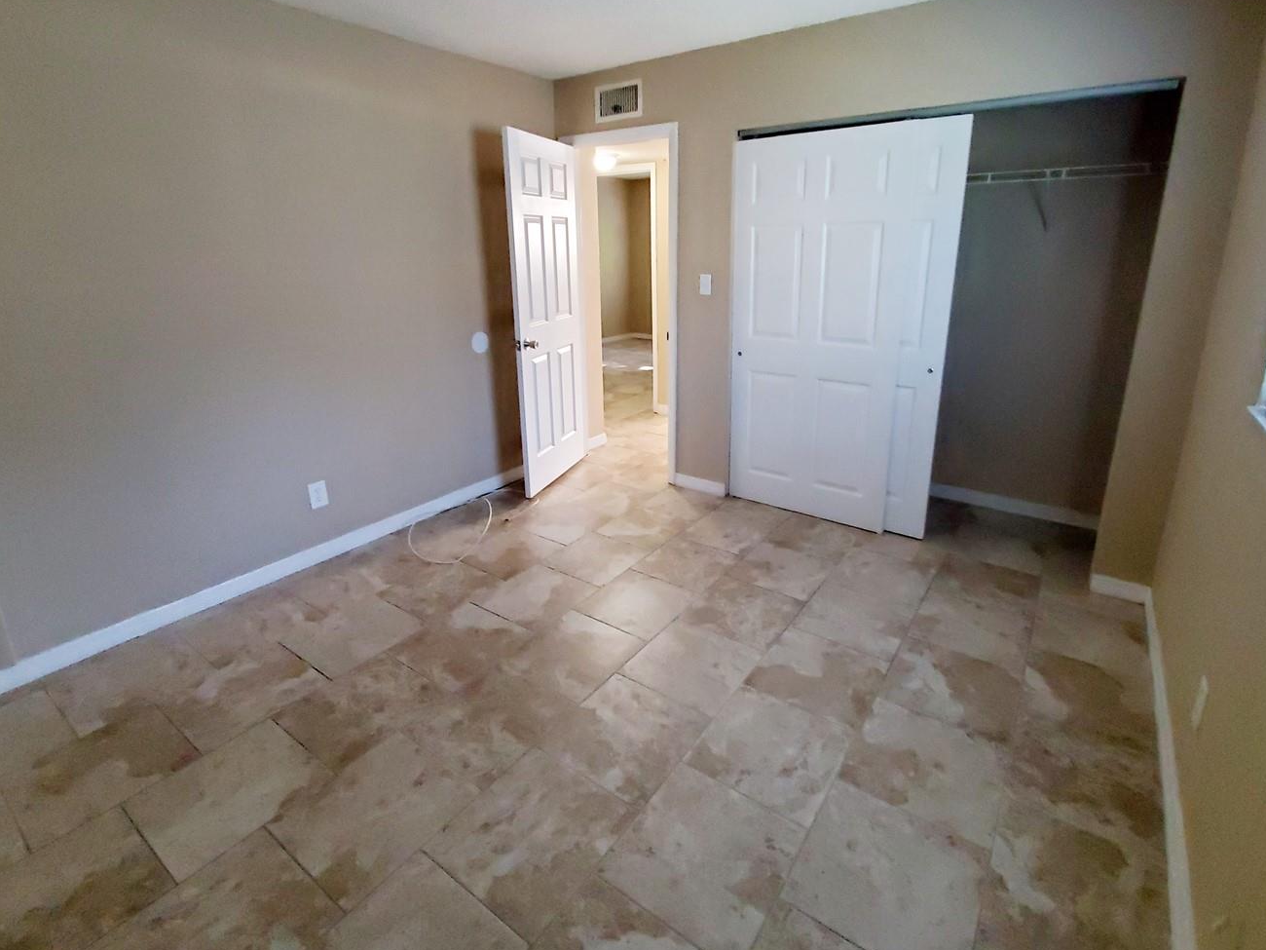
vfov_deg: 77.6
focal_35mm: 16
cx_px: 653
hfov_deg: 94.5
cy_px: 402
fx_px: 585
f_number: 2.2
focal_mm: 1.8
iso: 640
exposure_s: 1/29
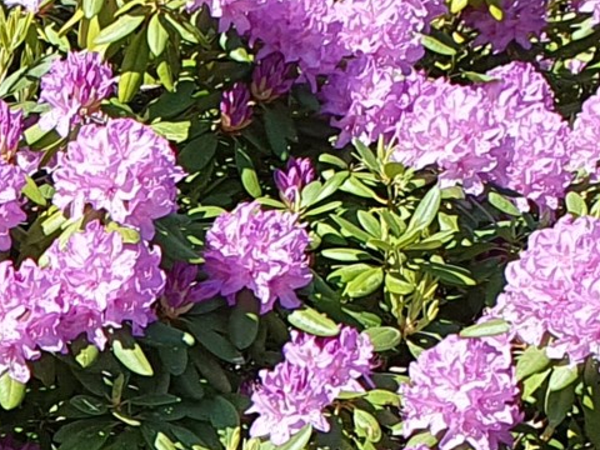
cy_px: 642
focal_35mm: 156
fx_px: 2704
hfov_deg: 11.5
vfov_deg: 9.3
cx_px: -559
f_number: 2.4
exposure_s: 1/792
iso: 50
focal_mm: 4.32
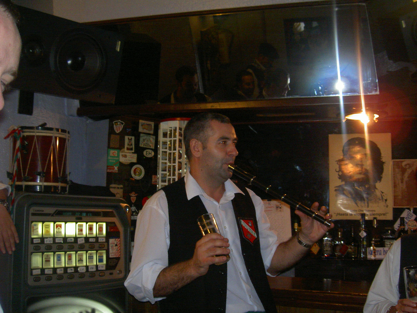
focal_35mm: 39
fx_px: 470
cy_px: 156
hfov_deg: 47.9
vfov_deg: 36.8
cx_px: 208
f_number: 2.8
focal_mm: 8
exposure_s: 1/59.5
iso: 100
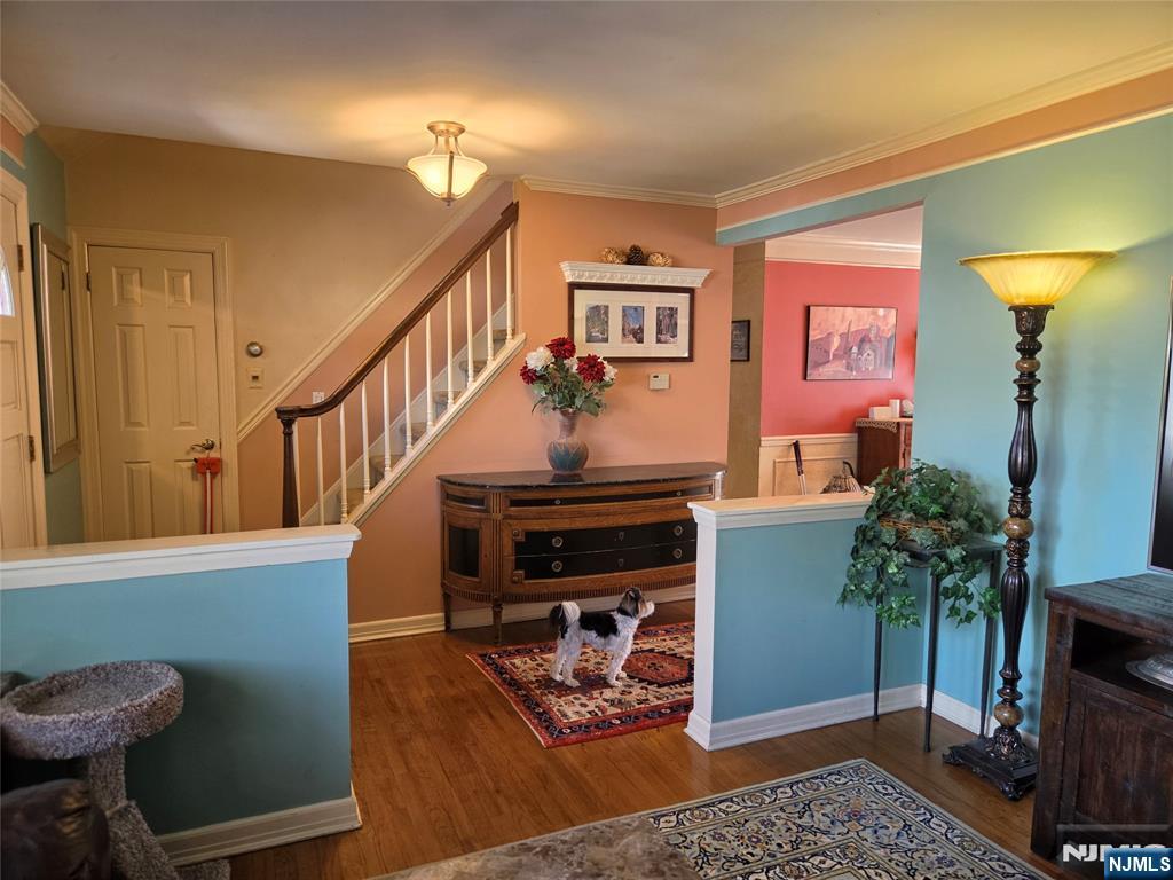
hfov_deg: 73.9
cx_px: 586
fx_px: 779
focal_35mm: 23
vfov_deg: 58.9
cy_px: 440
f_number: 1.8
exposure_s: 1/120
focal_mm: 5.4
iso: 160
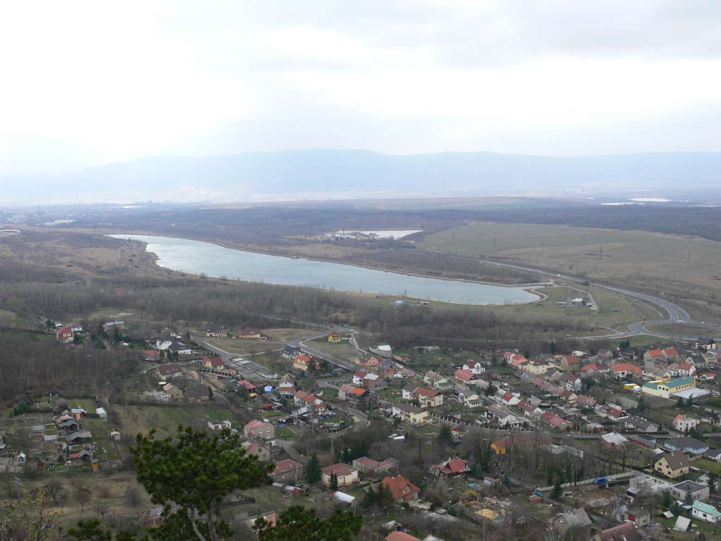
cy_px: 270
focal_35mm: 37
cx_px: 360
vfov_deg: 38.7
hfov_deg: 50.1
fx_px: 771
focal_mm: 7.8
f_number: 4
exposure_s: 1/80
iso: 100
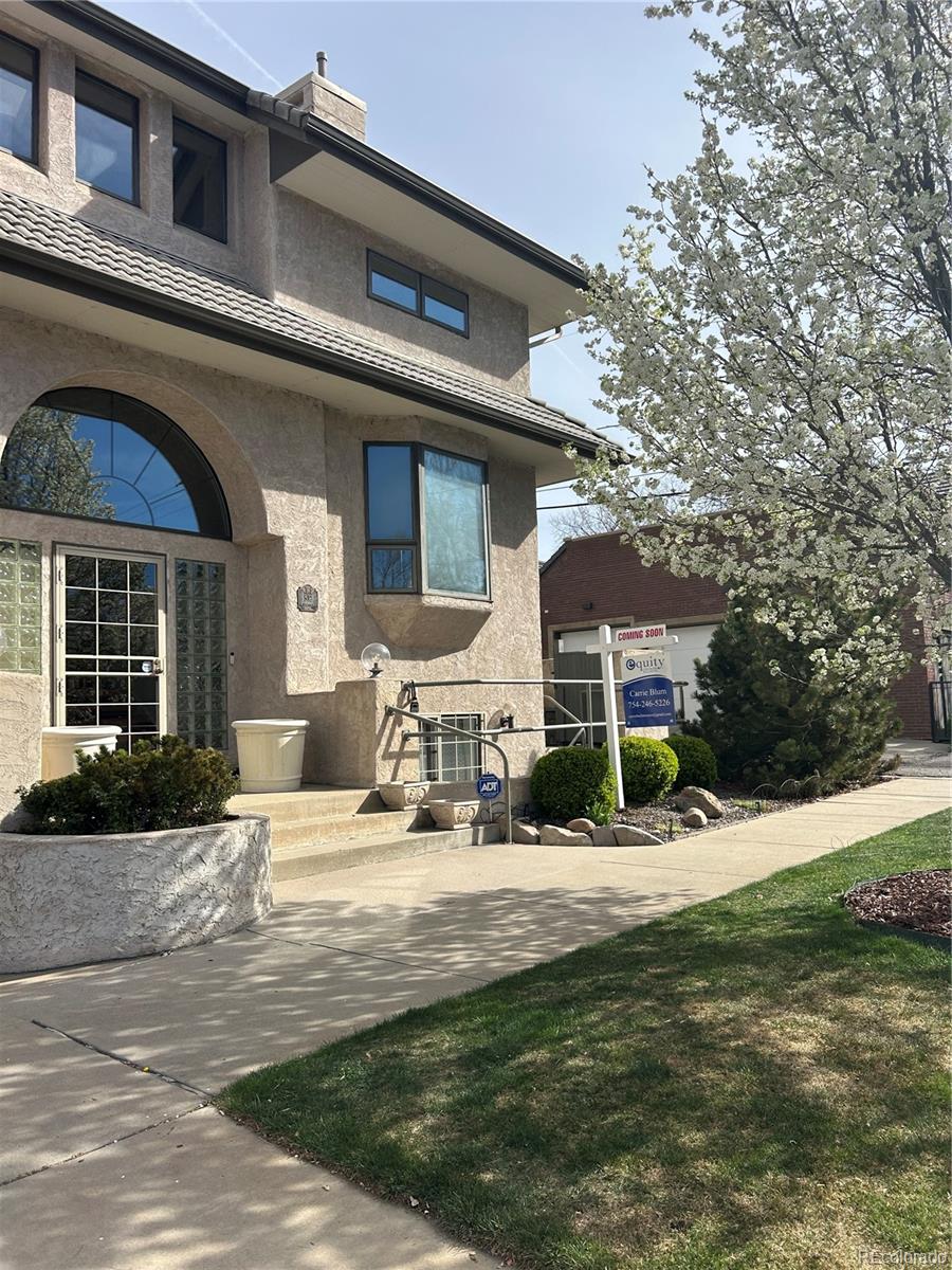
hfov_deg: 53.1
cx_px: 476
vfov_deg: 67.3
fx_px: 953
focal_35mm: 26
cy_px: 635
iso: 50
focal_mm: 5.7
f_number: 1.5
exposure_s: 1/3356
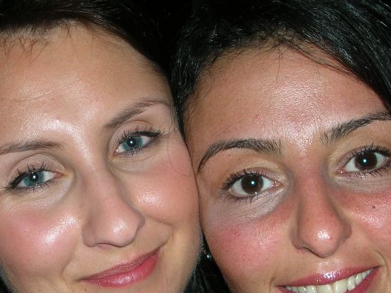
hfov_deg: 25.7
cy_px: 207
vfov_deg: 19.3
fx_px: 857
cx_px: 213
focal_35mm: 76
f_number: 2.8
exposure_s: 1/60.1
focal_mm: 5.8
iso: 50
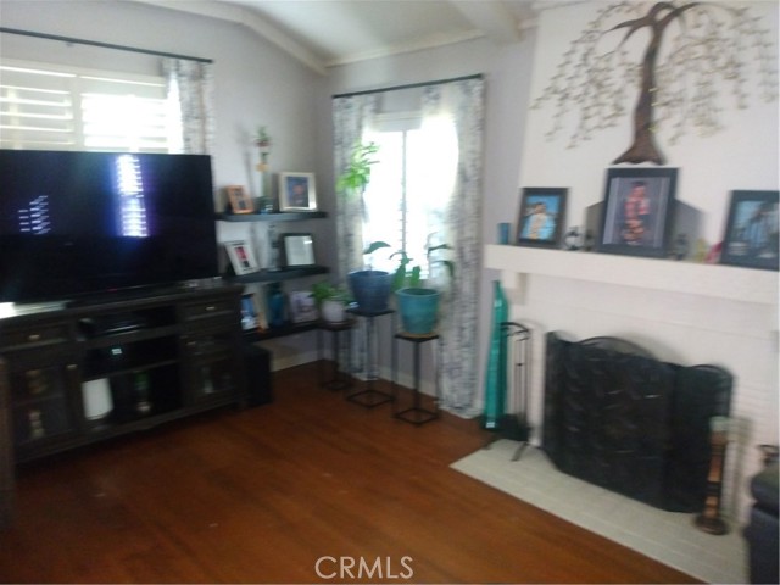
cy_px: 292
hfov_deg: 81.7
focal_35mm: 20
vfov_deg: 66.0
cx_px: 390
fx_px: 451
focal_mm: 3.54
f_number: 2
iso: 844
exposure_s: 1/30
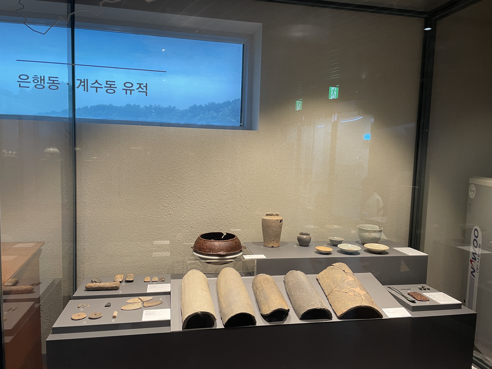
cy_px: 184
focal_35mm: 26
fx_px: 370
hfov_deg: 67.3
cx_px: 246
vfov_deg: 53.1
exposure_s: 1/60
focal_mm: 4.2
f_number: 1.6
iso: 100
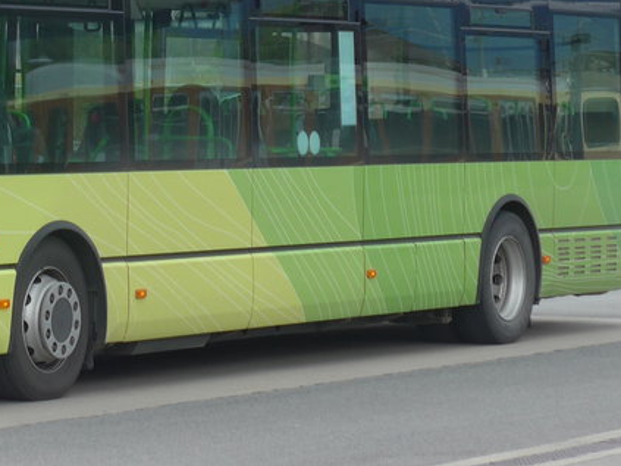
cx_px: 48
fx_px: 3766
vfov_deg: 7.0
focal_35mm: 210
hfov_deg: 9.4
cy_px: -59
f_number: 4.2
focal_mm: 15
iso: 80
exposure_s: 1/125
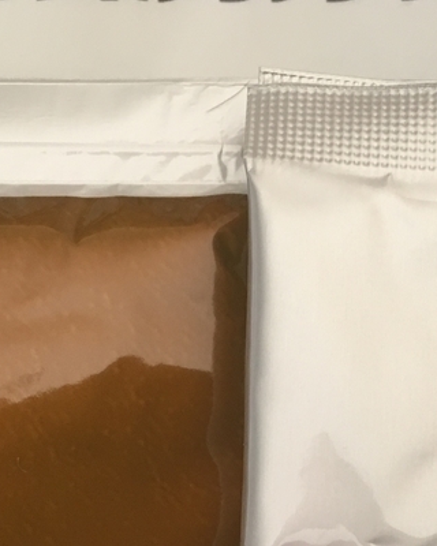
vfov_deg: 21.5
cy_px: 576
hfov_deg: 17.9
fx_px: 1374
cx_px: 351
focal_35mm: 85
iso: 100
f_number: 2.2
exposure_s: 1/30
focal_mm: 4.15
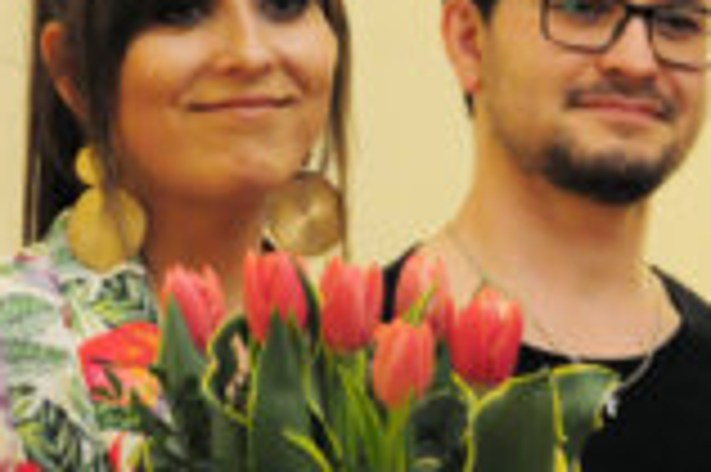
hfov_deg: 4.3
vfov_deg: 2.9
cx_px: 459
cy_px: 335
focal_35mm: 481
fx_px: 9490
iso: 3200
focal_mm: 130
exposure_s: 1/30
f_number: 5.6
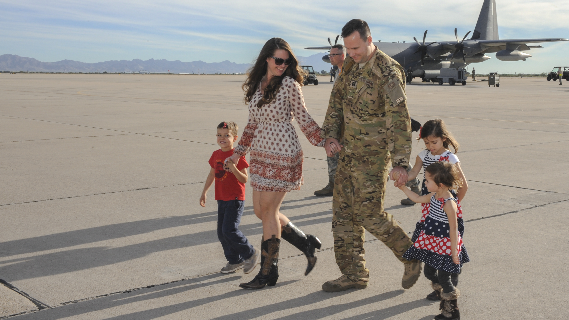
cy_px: 146
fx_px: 604
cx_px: 286
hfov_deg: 50.5
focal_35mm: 40
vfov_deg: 29.7
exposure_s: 1/160
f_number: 22
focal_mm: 38
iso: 500
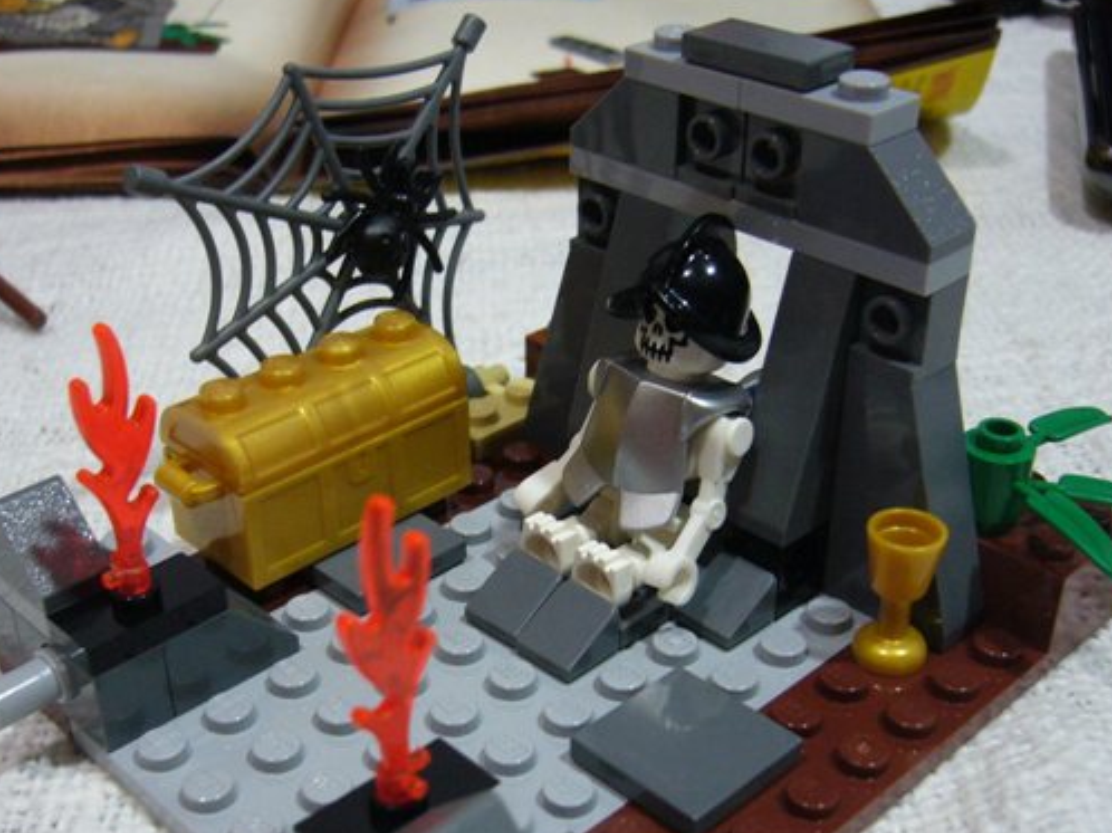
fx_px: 1445
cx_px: 502
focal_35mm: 45
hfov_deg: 42.0
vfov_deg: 32.1
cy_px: 502
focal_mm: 5.8
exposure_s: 1/8
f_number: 2.8
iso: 200
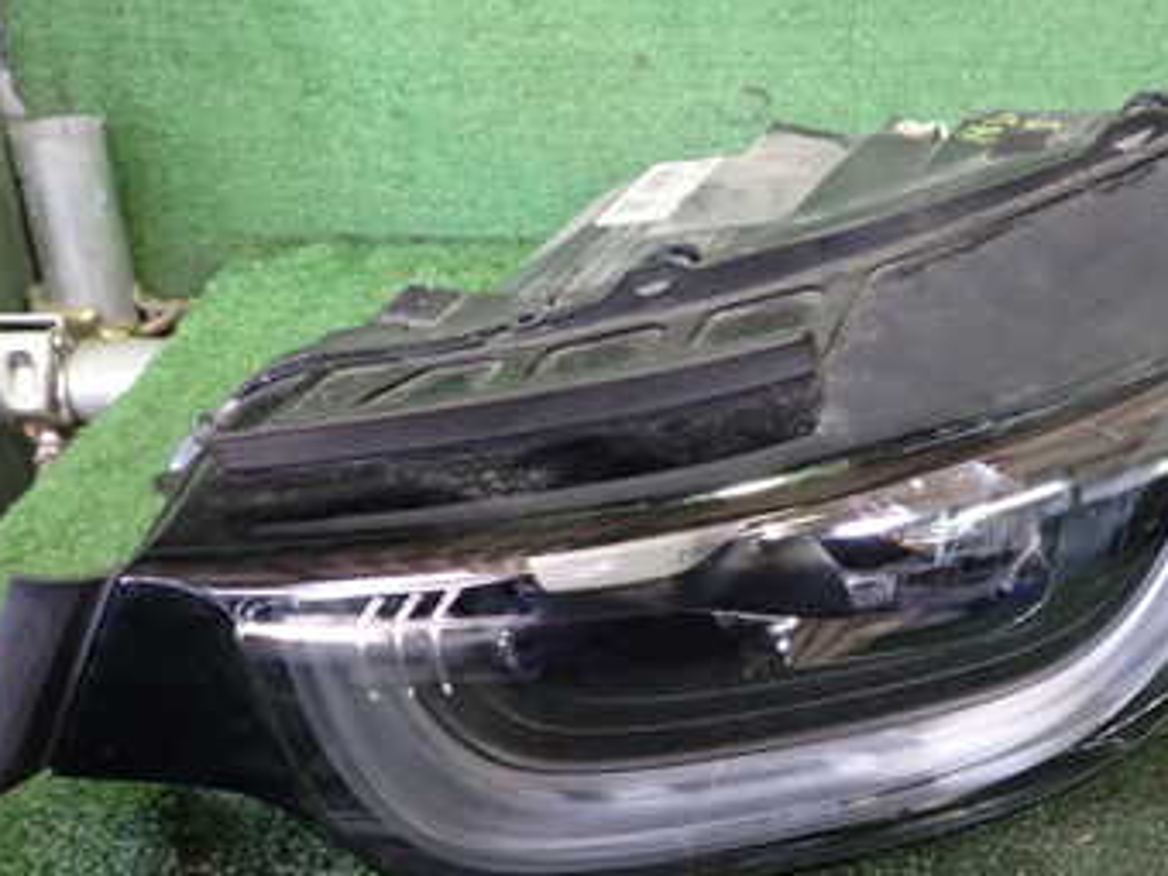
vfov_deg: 27.5
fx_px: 1788
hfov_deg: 35.8
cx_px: 780
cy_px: 467
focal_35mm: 53
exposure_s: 1/30
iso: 640
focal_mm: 5.4
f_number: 2.3
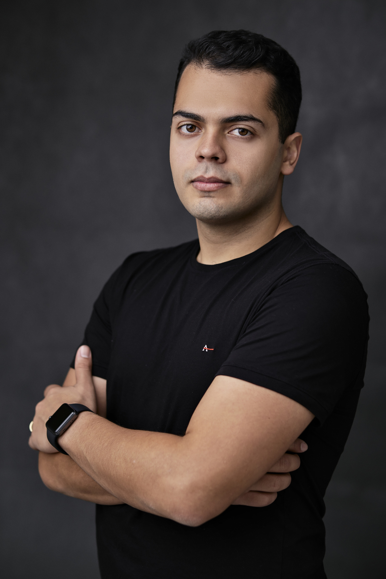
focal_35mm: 75
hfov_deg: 18.2
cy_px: 290
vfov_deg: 27.0
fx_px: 1206
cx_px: 193
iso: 80
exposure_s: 1/80
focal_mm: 50
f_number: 2
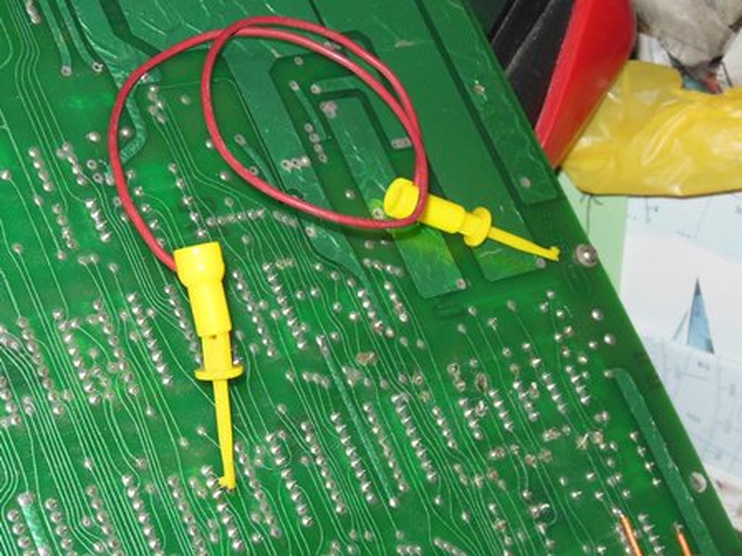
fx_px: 1072
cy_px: 278
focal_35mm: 50
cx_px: 371
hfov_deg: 38.2
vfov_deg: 29.1
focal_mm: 8.9
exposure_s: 1/60
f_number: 7.9
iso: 200
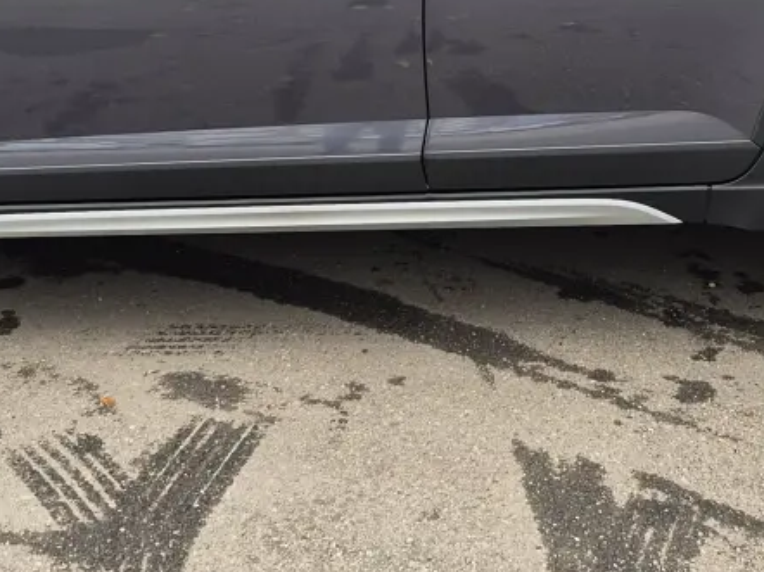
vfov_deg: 18.6
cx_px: 411
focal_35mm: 75
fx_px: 1654
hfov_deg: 26.0
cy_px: -107
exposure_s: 1/180
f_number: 1.8
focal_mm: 5.4
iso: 80
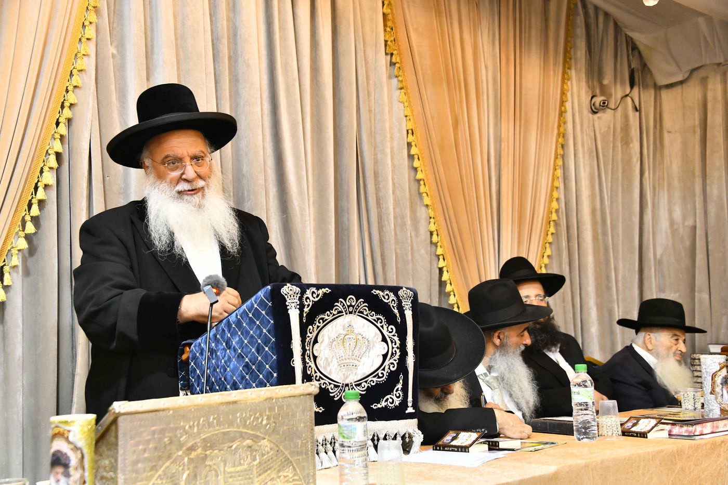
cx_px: 364
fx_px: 1011
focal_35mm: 50
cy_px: 242
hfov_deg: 39.6
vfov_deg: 27.0
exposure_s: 1/160
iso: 2000
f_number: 5.6
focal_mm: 50
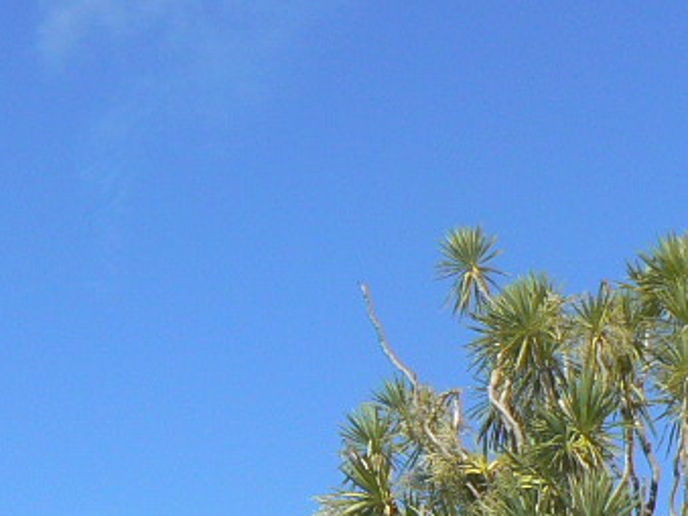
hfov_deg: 14.1
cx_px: -101
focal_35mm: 136
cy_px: 827
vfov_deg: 10.4
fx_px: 2702
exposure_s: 1/500
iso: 80
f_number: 6.3
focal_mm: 6
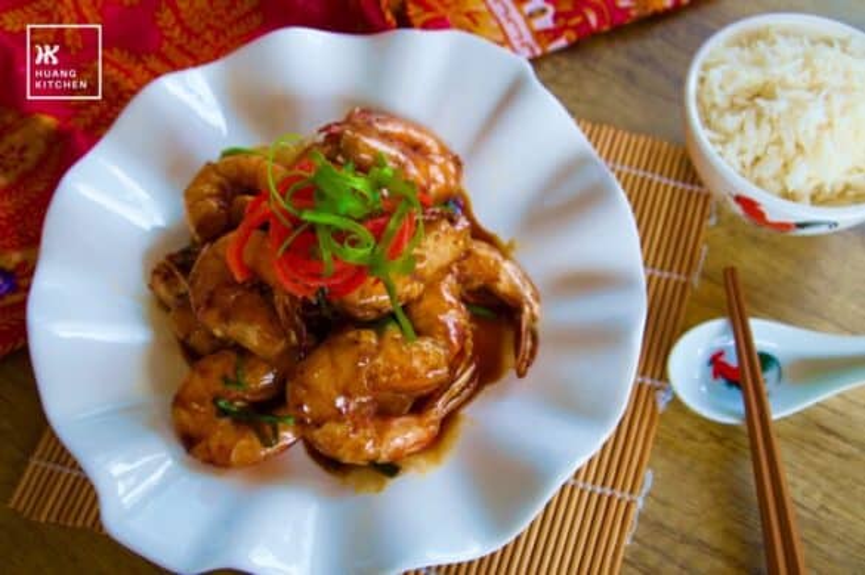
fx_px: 936
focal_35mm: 39
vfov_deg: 34.2
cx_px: 432
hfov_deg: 49.6
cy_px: 288
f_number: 5.6
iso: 250
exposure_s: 1/125
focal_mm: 26
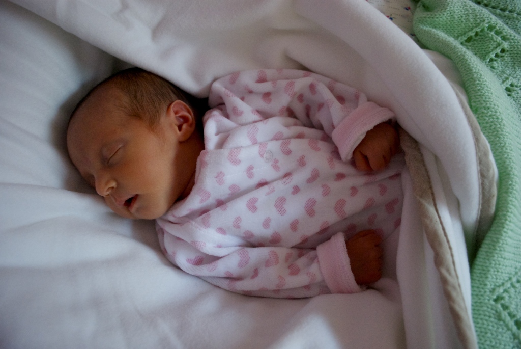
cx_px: 260
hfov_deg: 67.3
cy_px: 174
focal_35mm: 27
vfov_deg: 48.0
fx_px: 391
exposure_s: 1/30
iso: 900
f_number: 3.5
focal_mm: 18
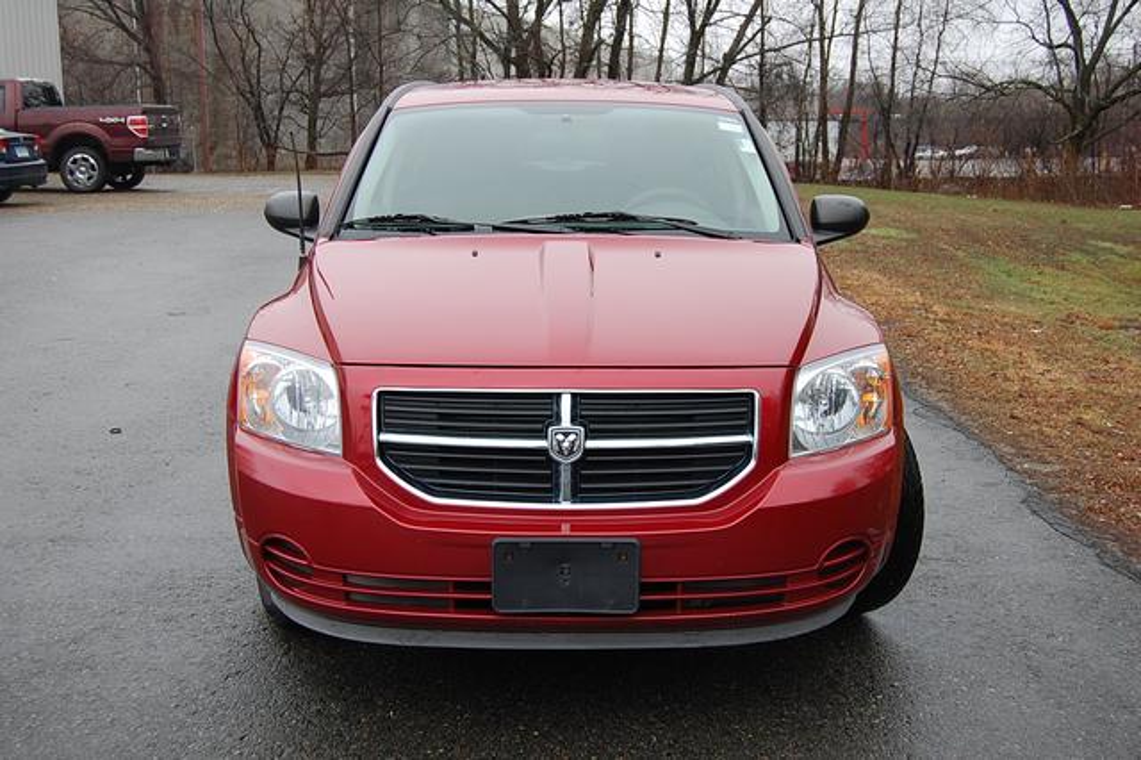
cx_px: 570
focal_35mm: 39
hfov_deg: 49.6
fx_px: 1235
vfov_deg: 34.2
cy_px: 380
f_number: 5.6
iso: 200
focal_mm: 26
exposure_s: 1/125
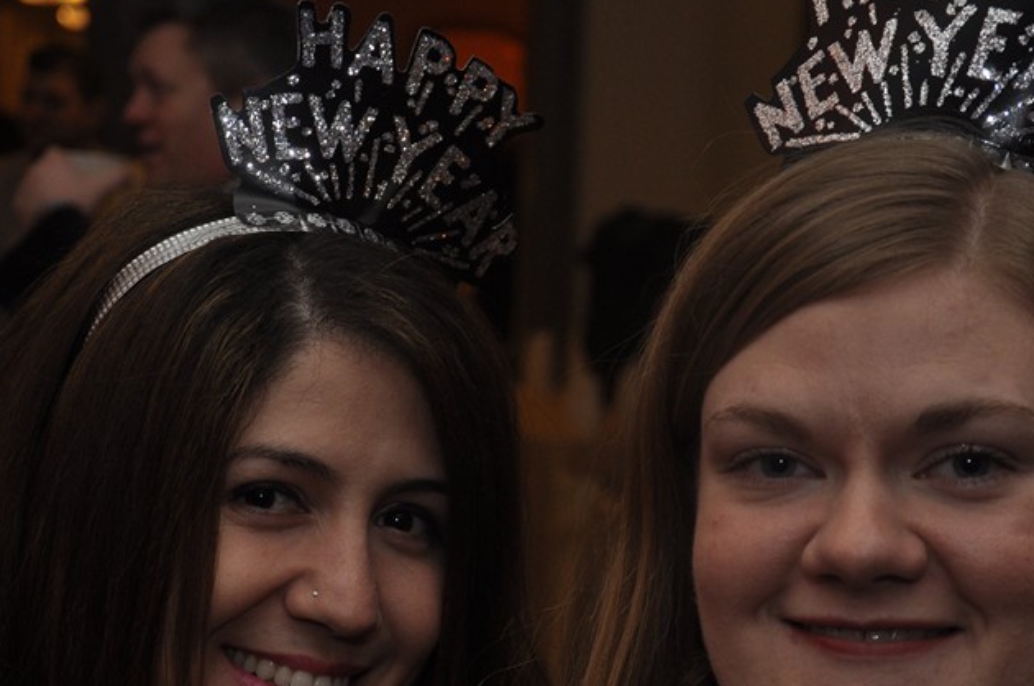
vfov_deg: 13.6
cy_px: 504
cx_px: 540
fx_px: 2868
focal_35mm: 100
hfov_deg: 20.4
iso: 400
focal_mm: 42
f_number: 4.8
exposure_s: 1/60
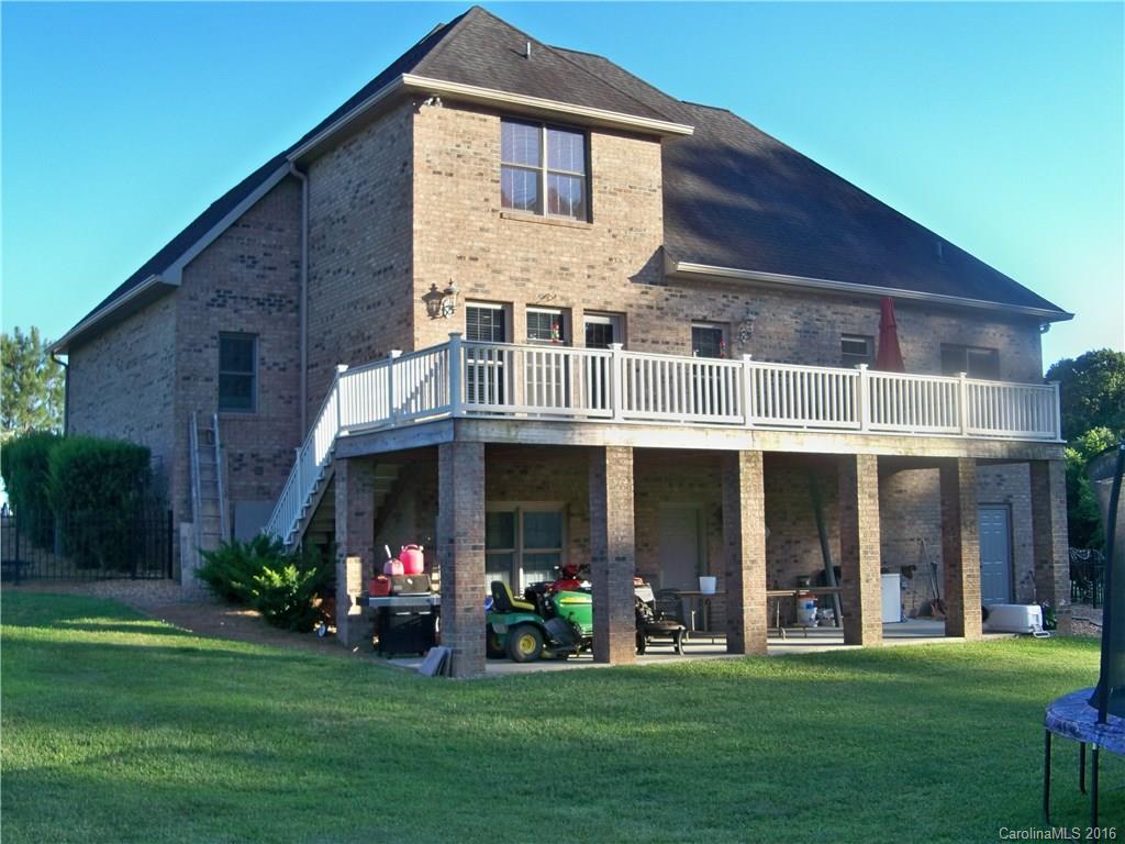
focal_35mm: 42
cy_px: 422
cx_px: 562
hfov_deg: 44.8
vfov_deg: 34.3
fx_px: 1365
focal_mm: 7.5
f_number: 3.7
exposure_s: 1/160
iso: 80
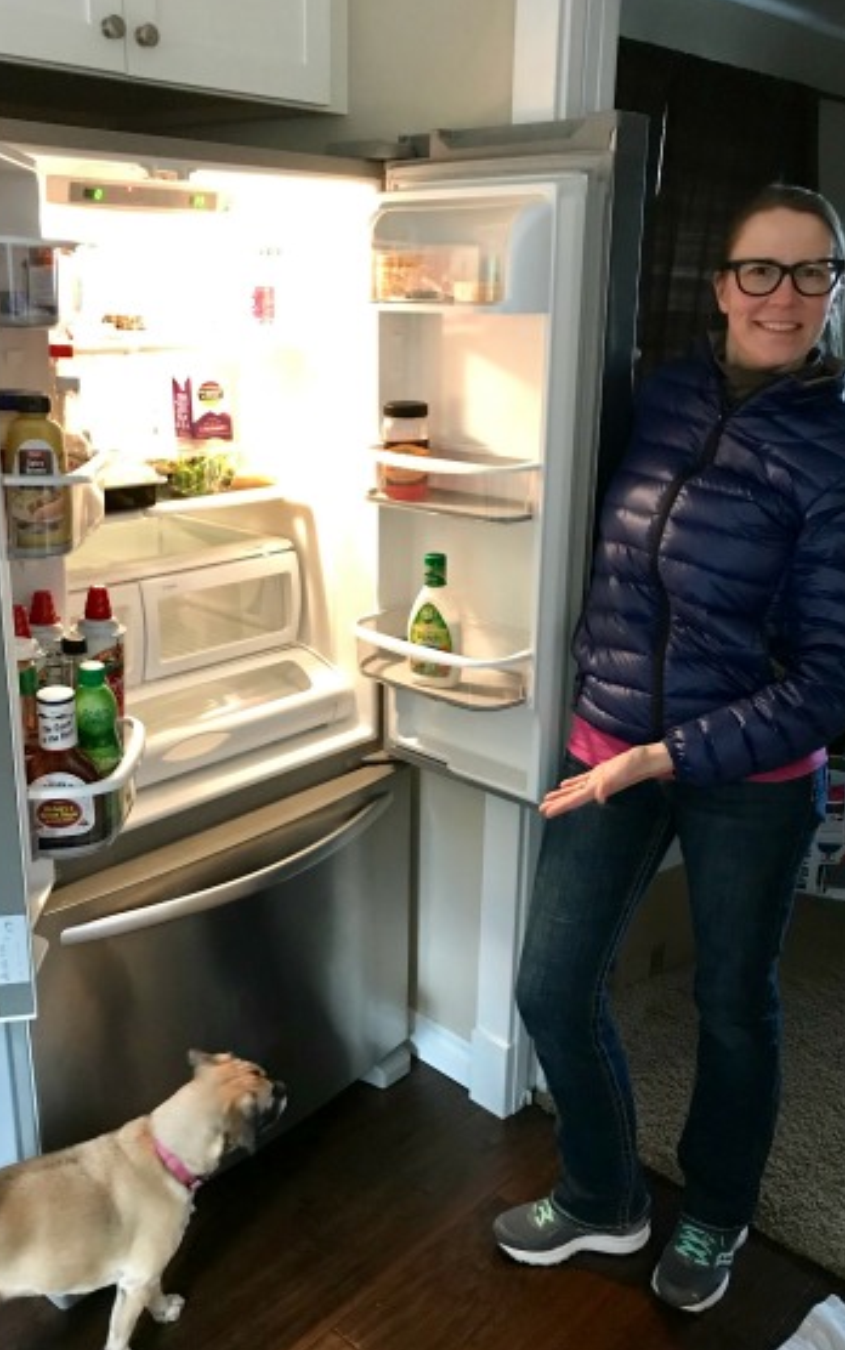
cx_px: 398
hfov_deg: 39.5
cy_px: 680
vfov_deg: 59.6
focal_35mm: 32
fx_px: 1178
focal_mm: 3.99
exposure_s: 1/4
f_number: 1.8
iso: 100
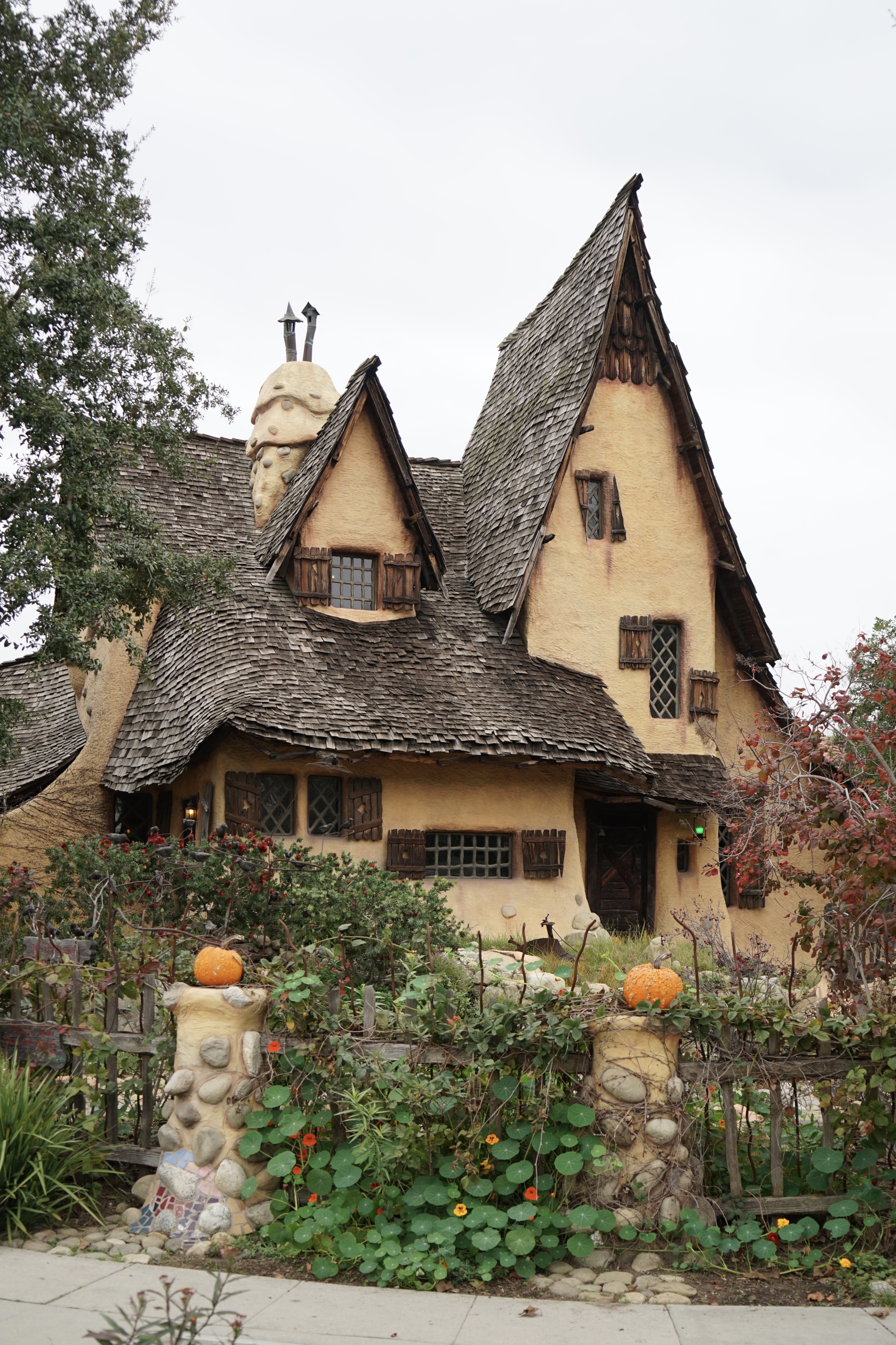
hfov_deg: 32.6
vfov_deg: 47.4
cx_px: 448
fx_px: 1531
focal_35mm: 41
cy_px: 672
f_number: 4
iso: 250
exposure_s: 1/400
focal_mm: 41
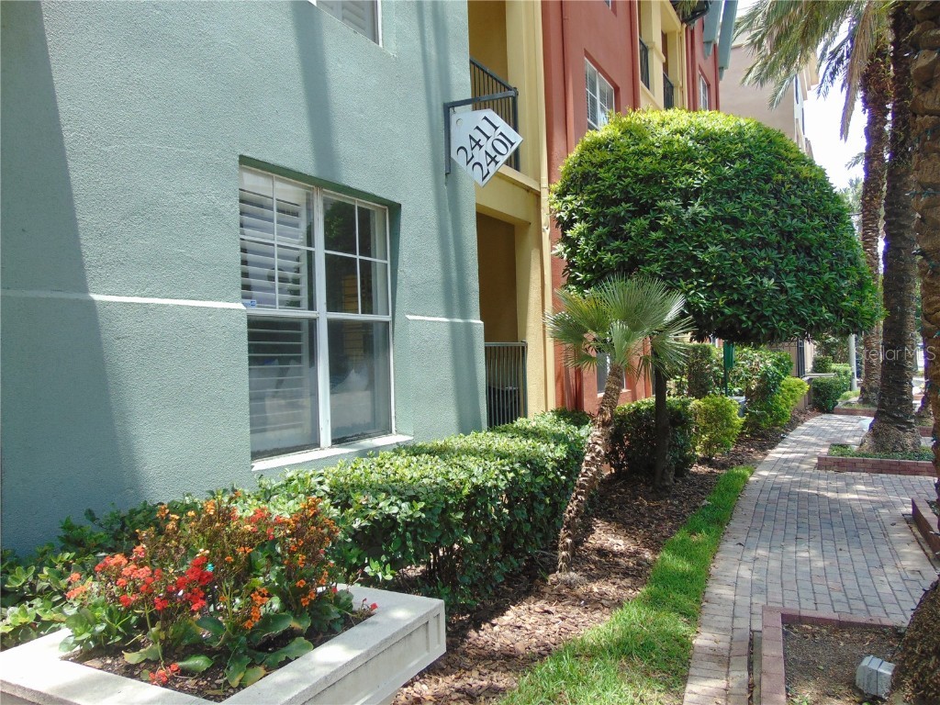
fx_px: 679
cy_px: 352
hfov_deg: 69.4
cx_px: 470
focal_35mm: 25
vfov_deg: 54.9
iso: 80
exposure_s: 1/250
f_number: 3
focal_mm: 4.5
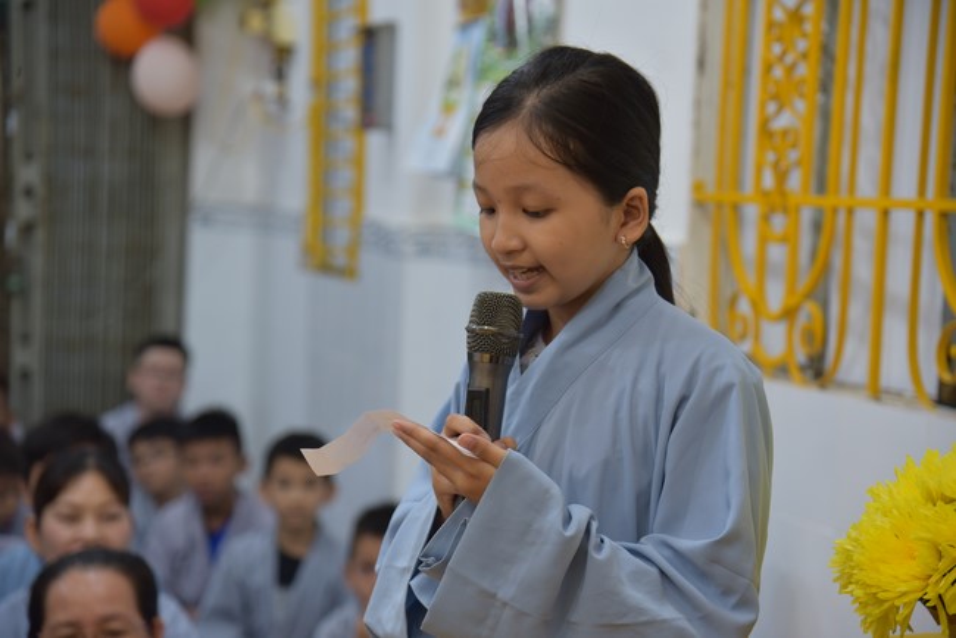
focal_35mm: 92
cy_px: 319
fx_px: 2444
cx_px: 478
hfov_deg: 22.1
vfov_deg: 14.9
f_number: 4
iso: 900
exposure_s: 1/125
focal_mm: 92
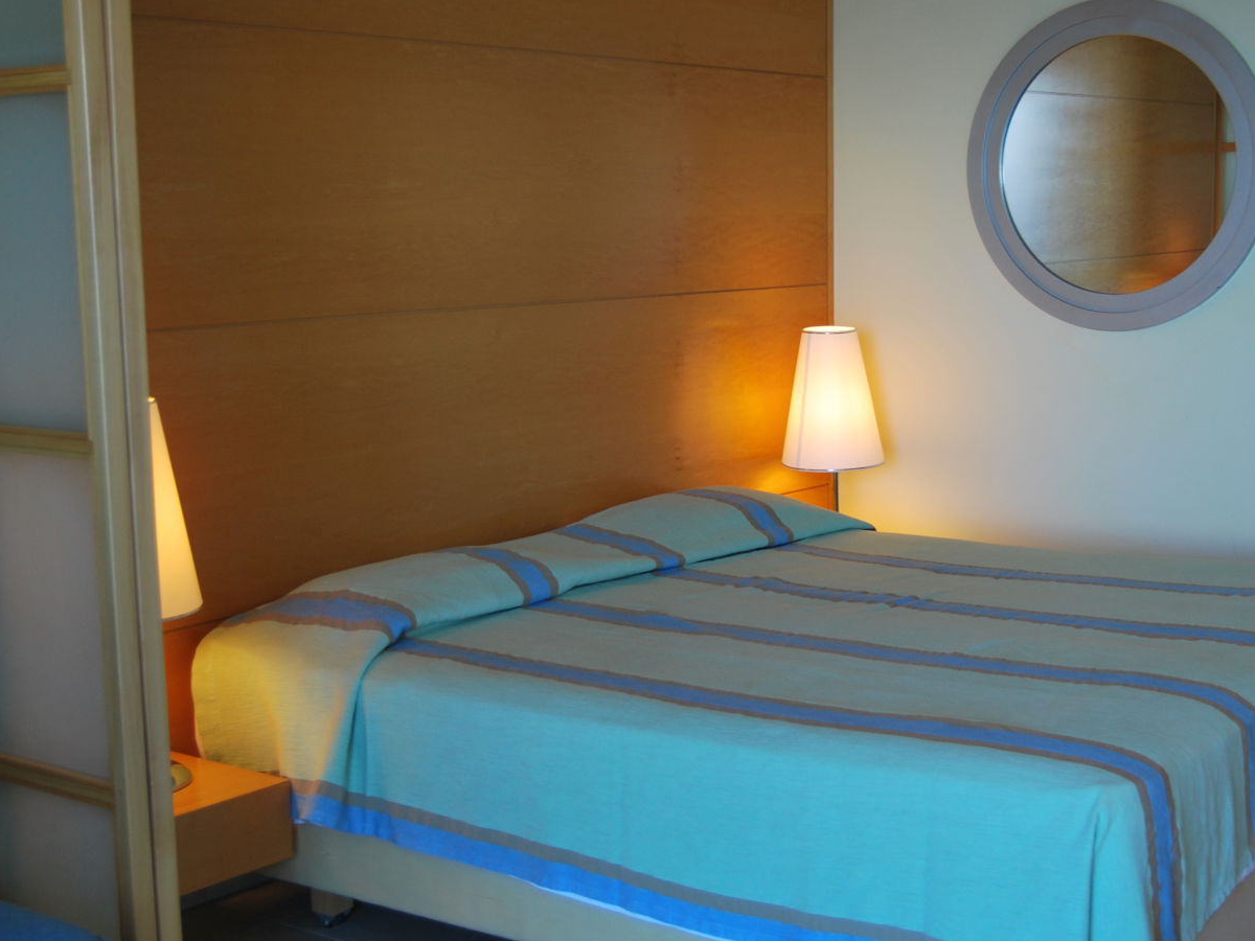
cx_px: 774
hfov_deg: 38.0
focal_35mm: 50
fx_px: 1813
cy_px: 500
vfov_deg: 29.1
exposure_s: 1/50
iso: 200
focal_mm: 26
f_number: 4.2
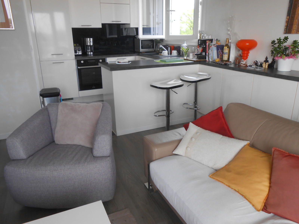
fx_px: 225
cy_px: 112
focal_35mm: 26
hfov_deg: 67.3
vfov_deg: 53.1
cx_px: 150
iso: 80
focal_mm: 4.6
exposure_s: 1/30
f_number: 3.5
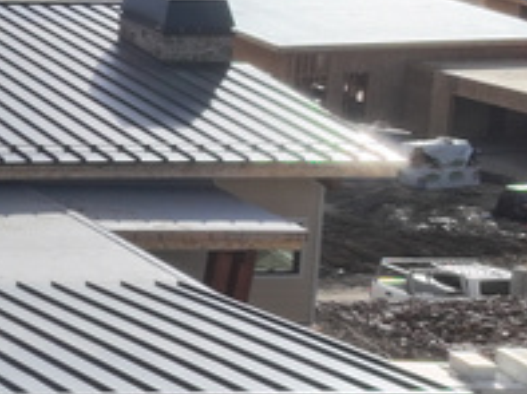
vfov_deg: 11.7
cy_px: -23
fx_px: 1900
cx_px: -832
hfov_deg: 11.9
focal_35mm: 125
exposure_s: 1/240
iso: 100
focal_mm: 12.29
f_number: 8
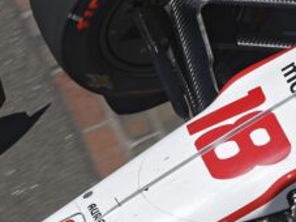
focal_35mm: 2439
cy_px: 99
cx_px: 338
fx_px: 20845
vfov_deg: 0.6
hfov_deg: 0.8
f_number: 9
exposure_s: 1/1250
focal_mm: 500
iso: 250
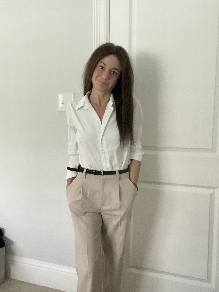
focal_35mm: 30
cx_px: 110
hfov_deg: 46.8
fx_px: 253
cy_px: 146
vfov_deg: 60.0
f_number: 2.2
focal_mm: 2.71
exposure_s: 1/15
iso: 800
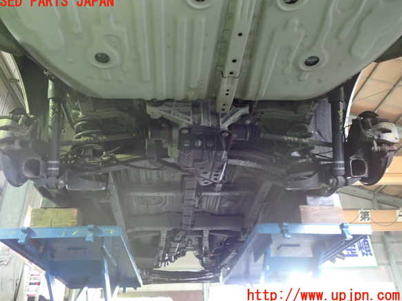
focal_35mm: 31
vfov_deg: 45.4
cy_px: 149
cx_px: 196
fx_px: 360
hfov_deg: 58.4
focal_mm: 5.4
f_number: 2.3
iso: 800
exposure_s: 1/25
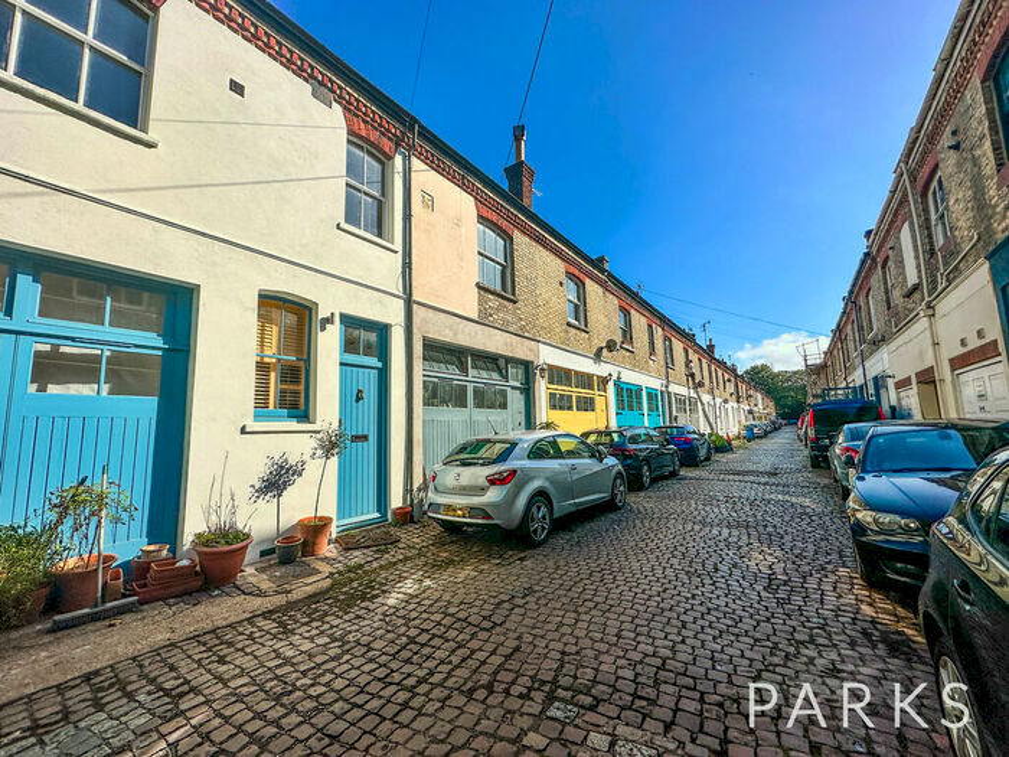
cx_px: 504
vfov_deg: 85.7
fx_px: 408
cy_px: 378
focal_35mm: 14
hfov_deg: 102.1
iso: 50
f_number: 2.2
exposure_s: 1/6900
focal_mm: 2.22
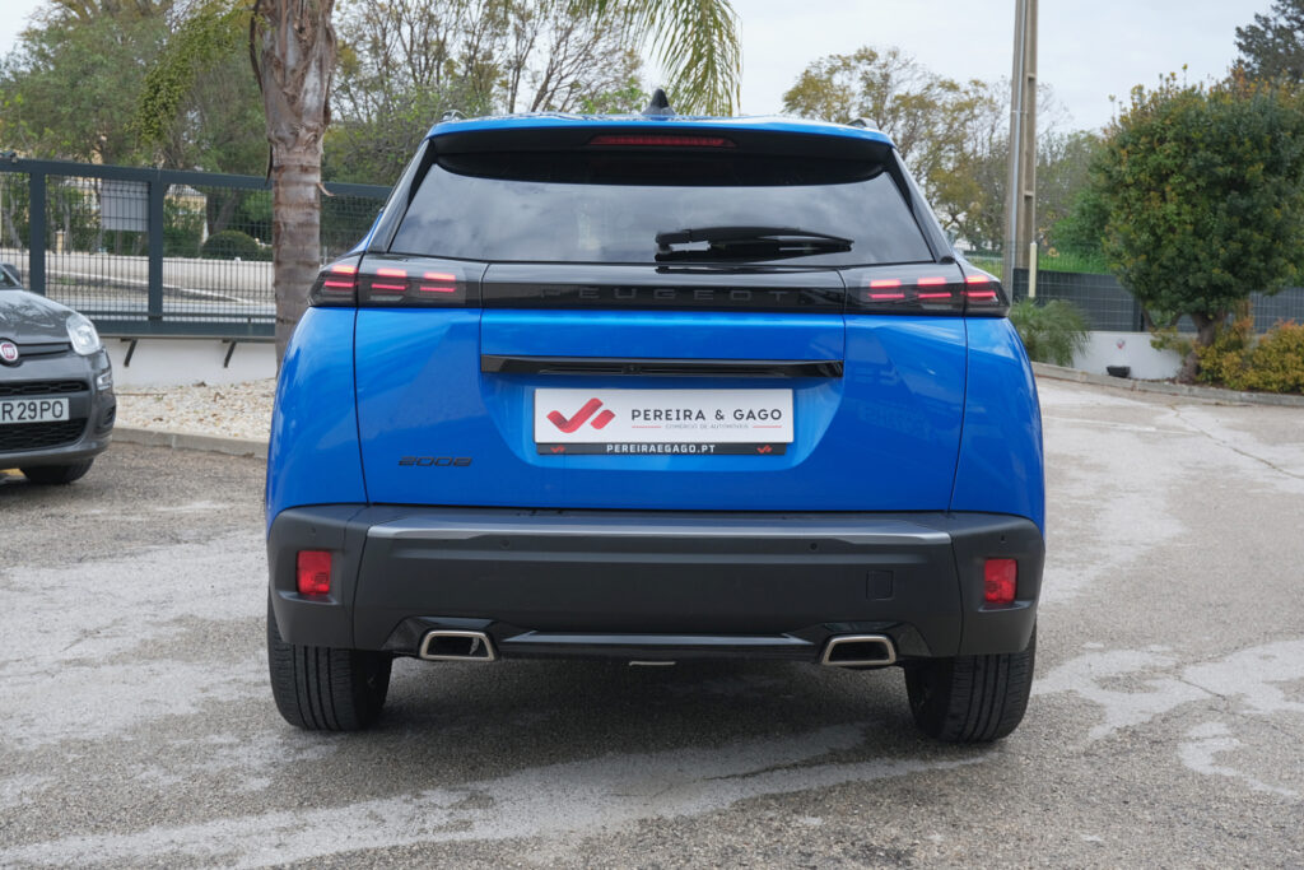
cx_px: 652
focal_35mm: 46
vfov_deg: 29.3
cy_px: 435
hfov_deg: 42.7
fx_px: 1666
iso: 160
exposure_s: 1/100
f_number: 9
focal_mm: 30.5
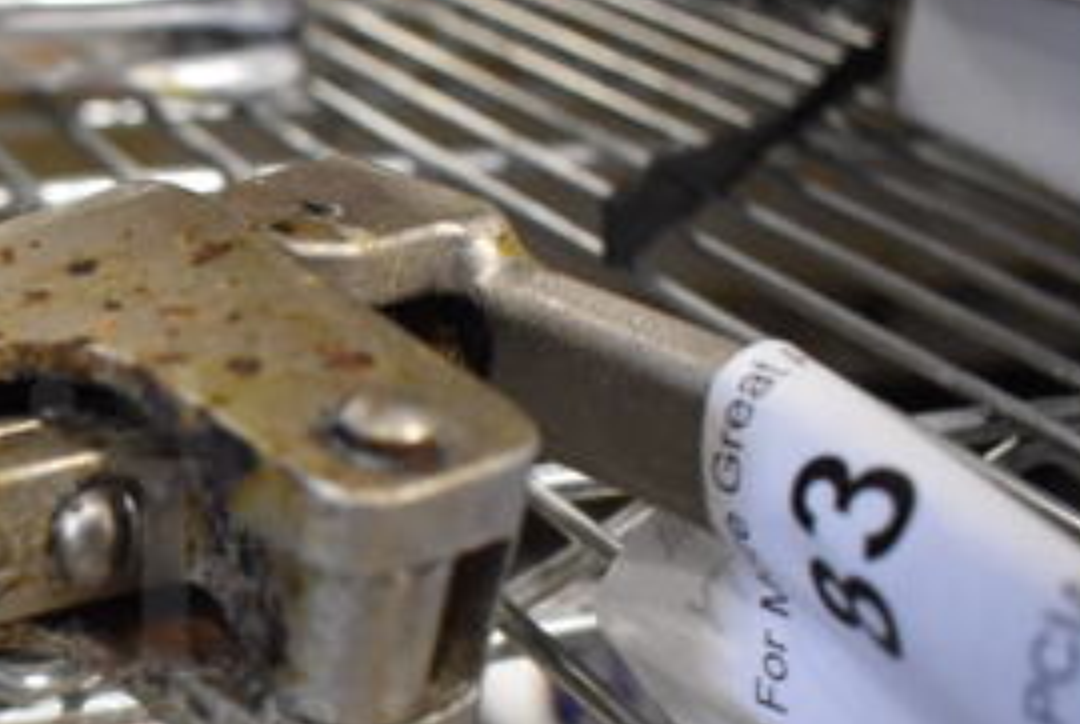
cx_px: -72
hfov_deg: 29.9
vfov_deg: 22.1
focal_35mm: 61
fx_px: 1833
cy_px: 560
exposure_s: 1/60
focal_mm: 18
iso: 1800
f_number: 4
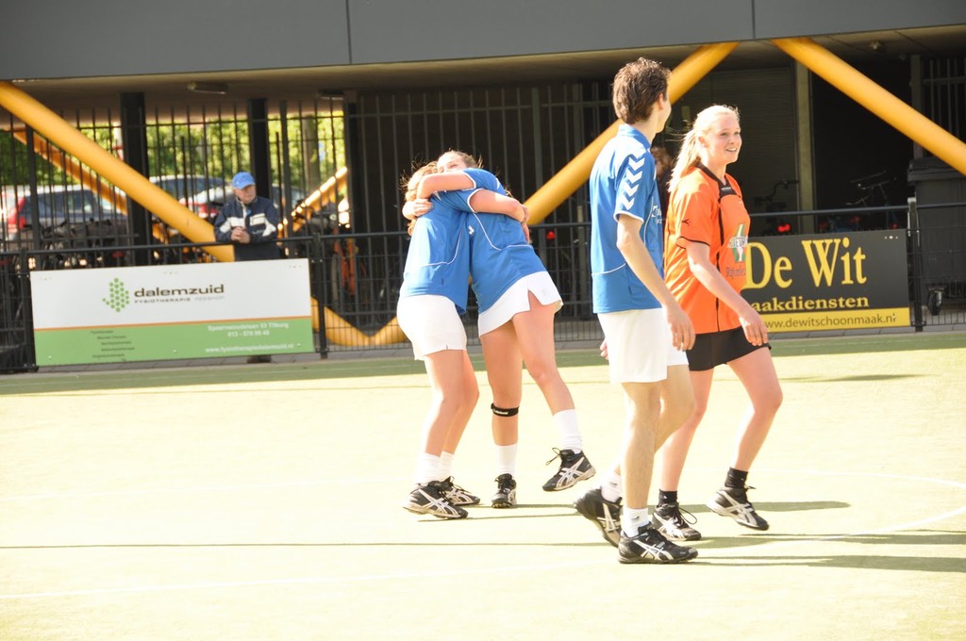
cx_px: 483
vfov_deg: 8.7
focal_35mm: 158
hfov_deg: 13.1
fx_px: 4221
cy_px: 320
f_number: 5.3
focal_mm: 105
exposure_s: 1/320
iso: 400
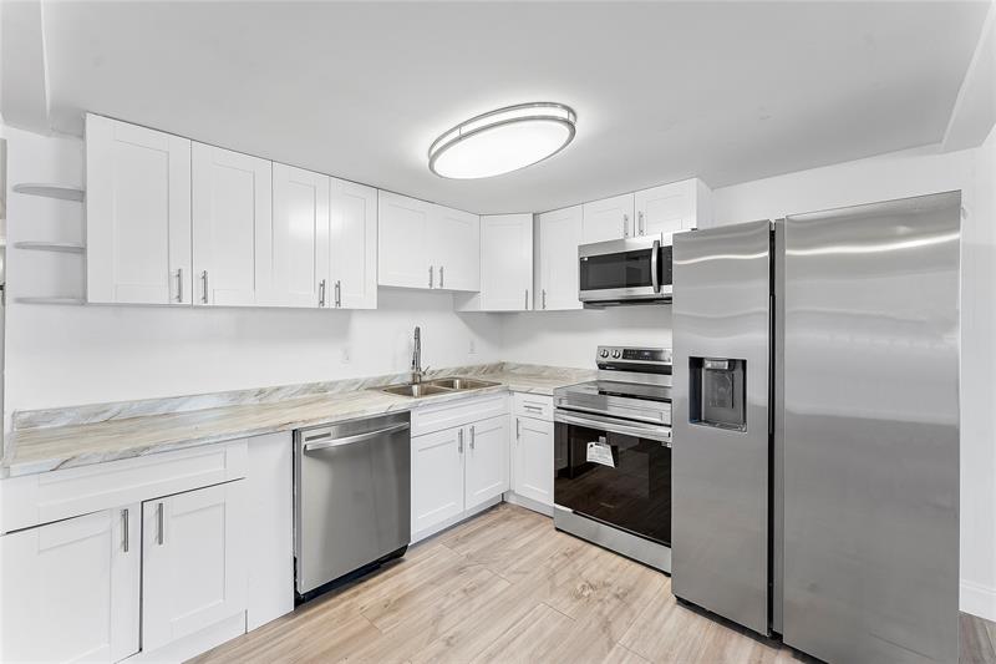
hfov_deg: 104.3
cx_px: 498
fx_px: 387
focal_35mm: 14
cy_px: 332
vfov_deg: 81.2
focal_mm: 14
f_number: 8
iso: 250
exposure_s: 1/13
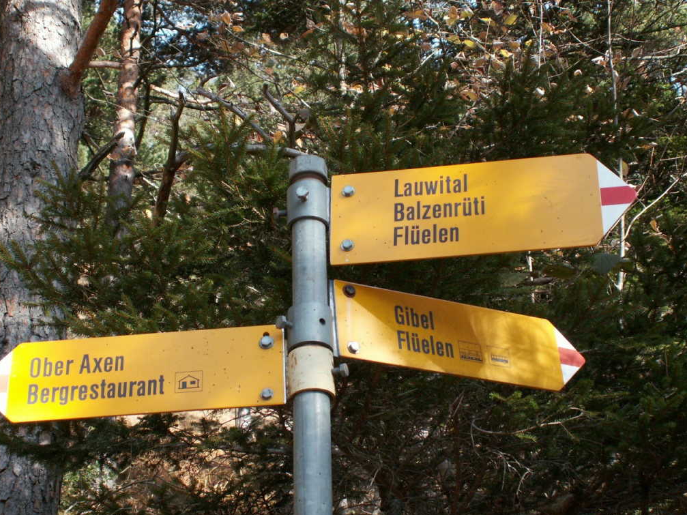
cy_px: 256
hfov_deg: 31.7
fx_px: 1210
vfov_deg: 24.0
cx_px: 339
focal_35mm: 61
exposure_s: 1/100
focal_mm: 10.02
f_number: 3.2
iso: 50
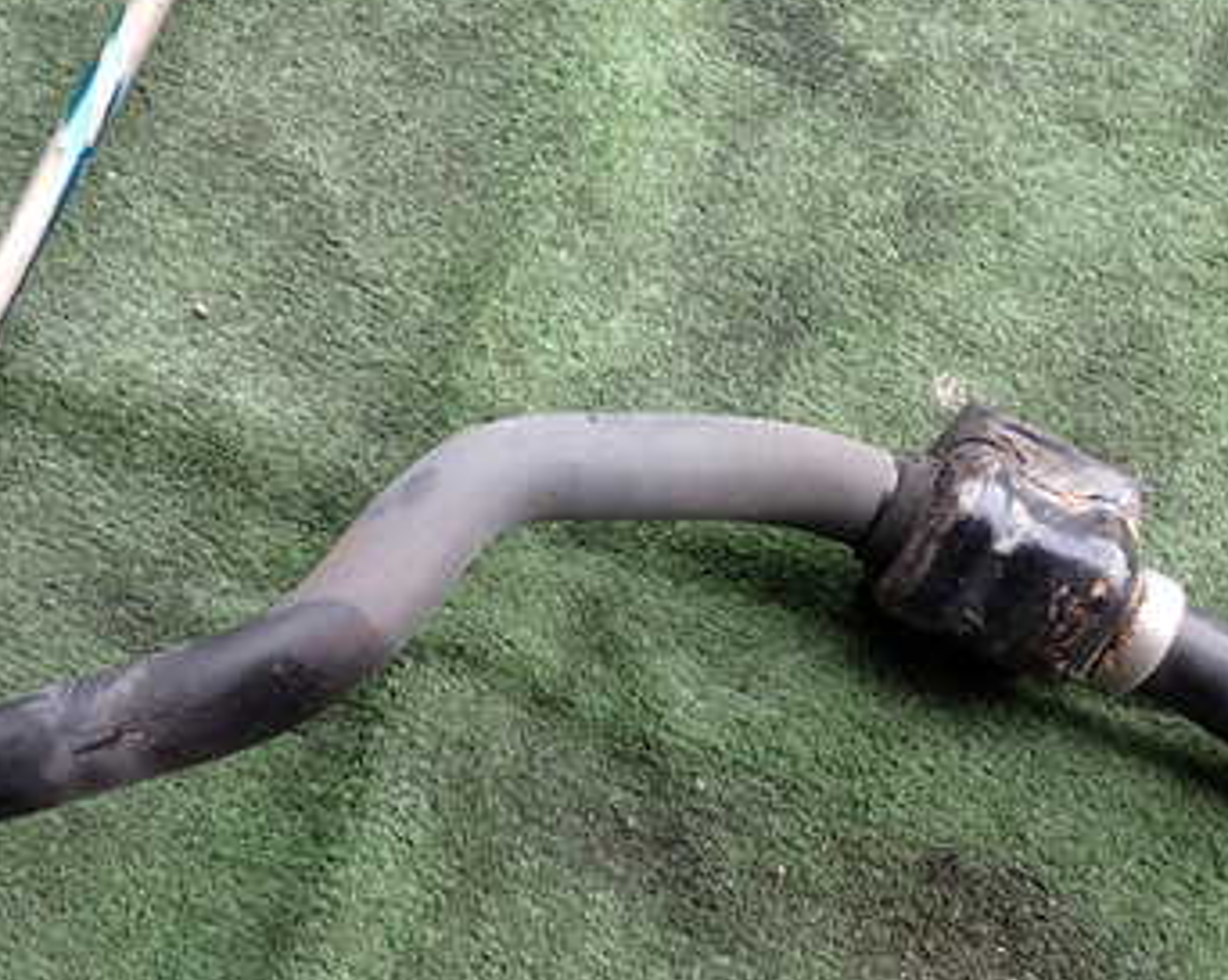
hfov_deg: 38.2
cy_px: 495
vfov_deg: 31.4
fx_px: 1743
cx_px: 370
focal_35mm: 48
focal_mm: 5.05
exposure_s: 1/160
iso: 100
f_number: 2.2
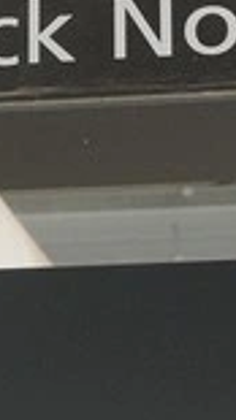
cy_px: 495
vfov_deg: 8.4
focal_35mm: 254
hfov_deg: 4.7
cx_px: -290
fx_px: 2830
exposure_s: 1/180
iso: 2500
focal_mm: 31.5
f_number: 3.6
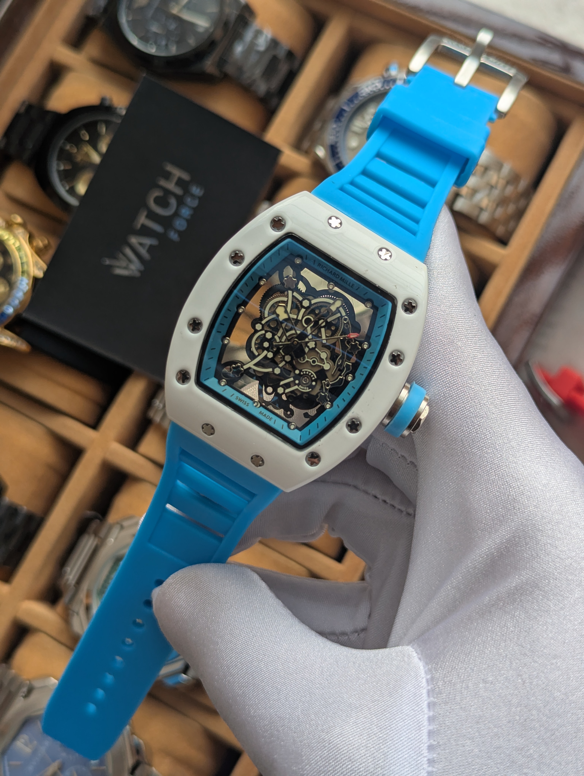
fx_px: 1077
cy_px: 388
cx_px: 292
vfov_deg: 39.6
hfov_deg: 30.3
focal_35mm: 48
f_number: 1.85
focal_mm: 6.81
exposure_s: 1/400
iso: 47
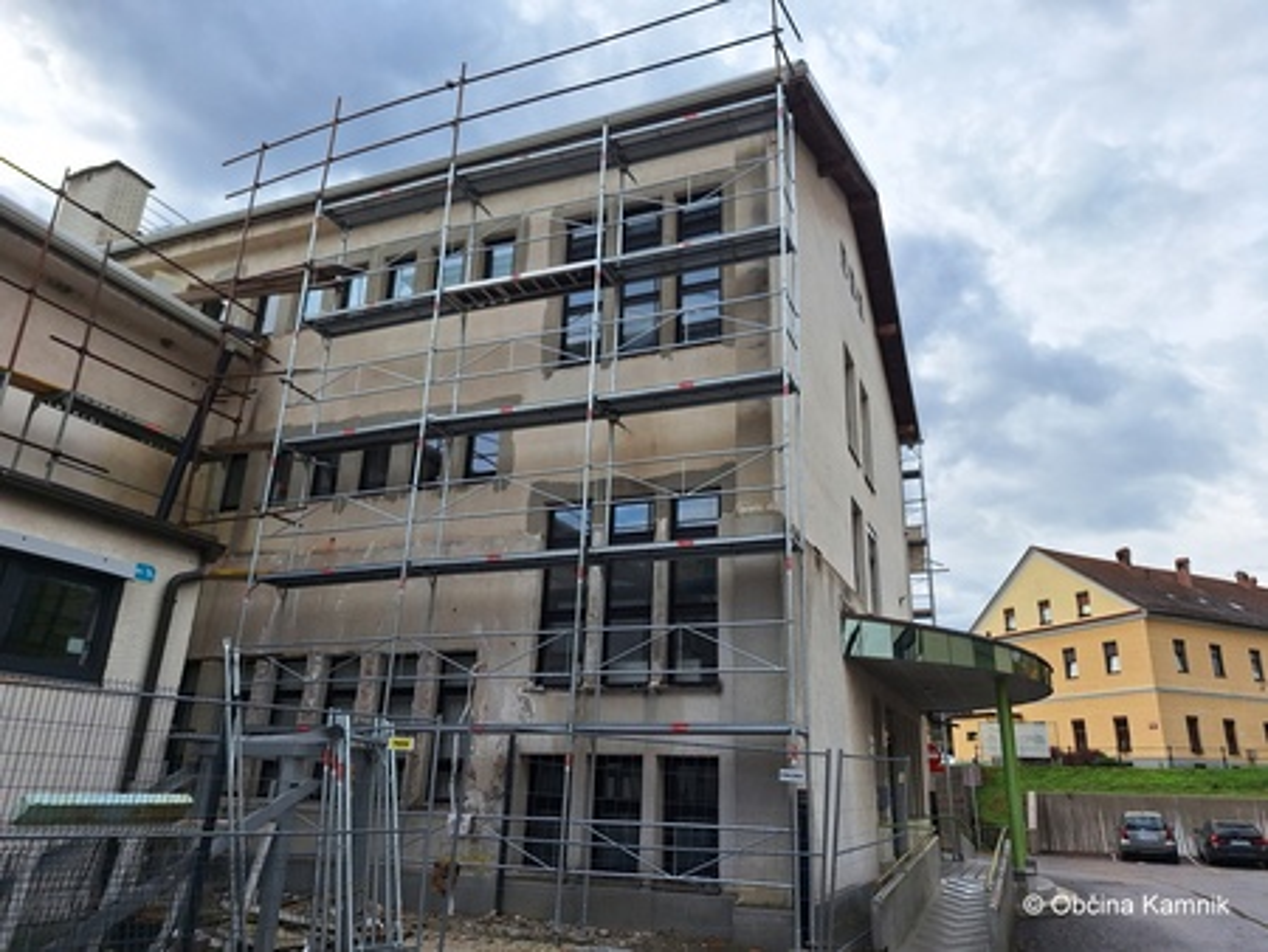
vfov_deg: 58.9
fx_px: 843
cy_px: 476
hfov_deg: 73.9
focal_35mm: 23
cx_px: 634
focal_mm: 5.54
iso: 40
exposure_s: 1/2016
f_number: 1.8
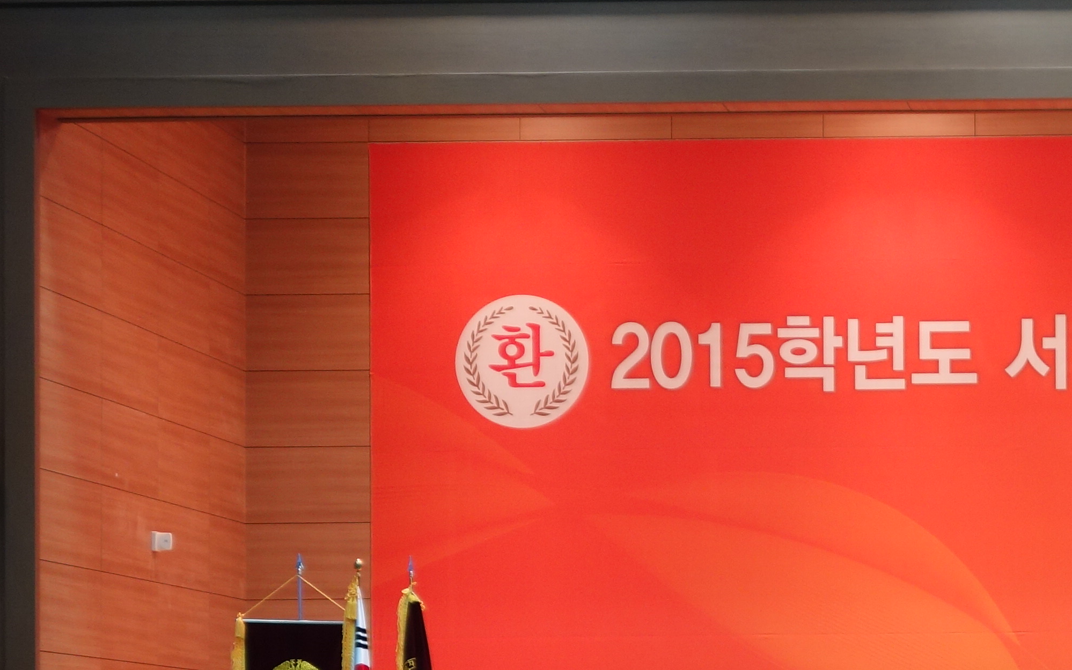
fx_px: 3506
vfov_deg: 10.8
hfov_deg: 16.7
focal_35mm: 120
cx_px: 1273
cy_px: 726
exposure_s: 1/50
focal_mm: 16.01
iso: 320
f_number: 3.2
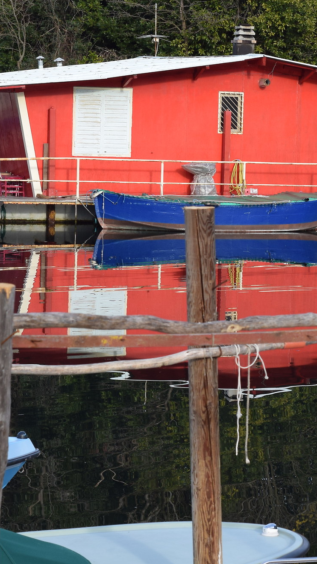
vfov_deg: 15.0
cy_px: 254
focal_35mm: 143
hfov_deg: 8.5
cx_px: 237
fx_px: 2137
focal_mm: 50
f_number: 8
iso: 320
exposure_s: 1/250
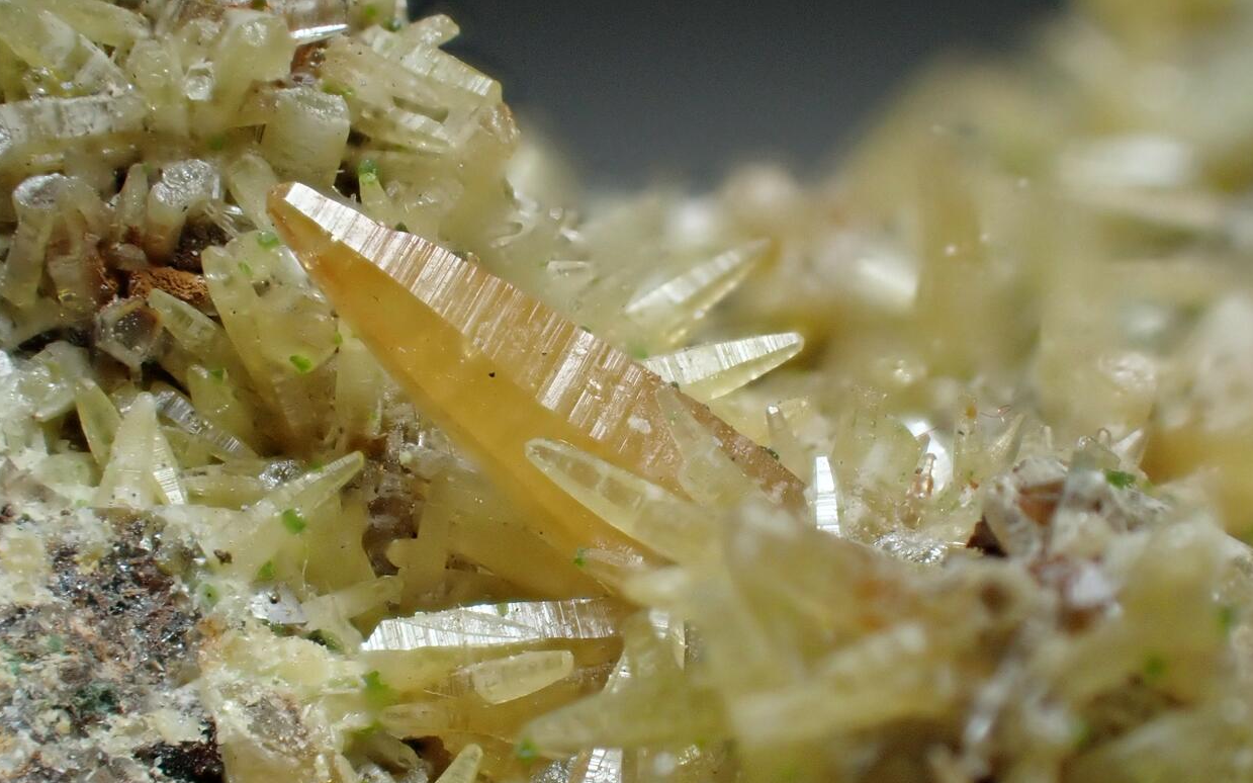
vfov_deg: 12.2
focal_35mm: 107
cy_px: 472
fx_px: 3653
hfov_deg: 19.5
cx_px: 627
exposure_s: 1/400
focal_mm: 18
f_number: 6.3
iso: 320
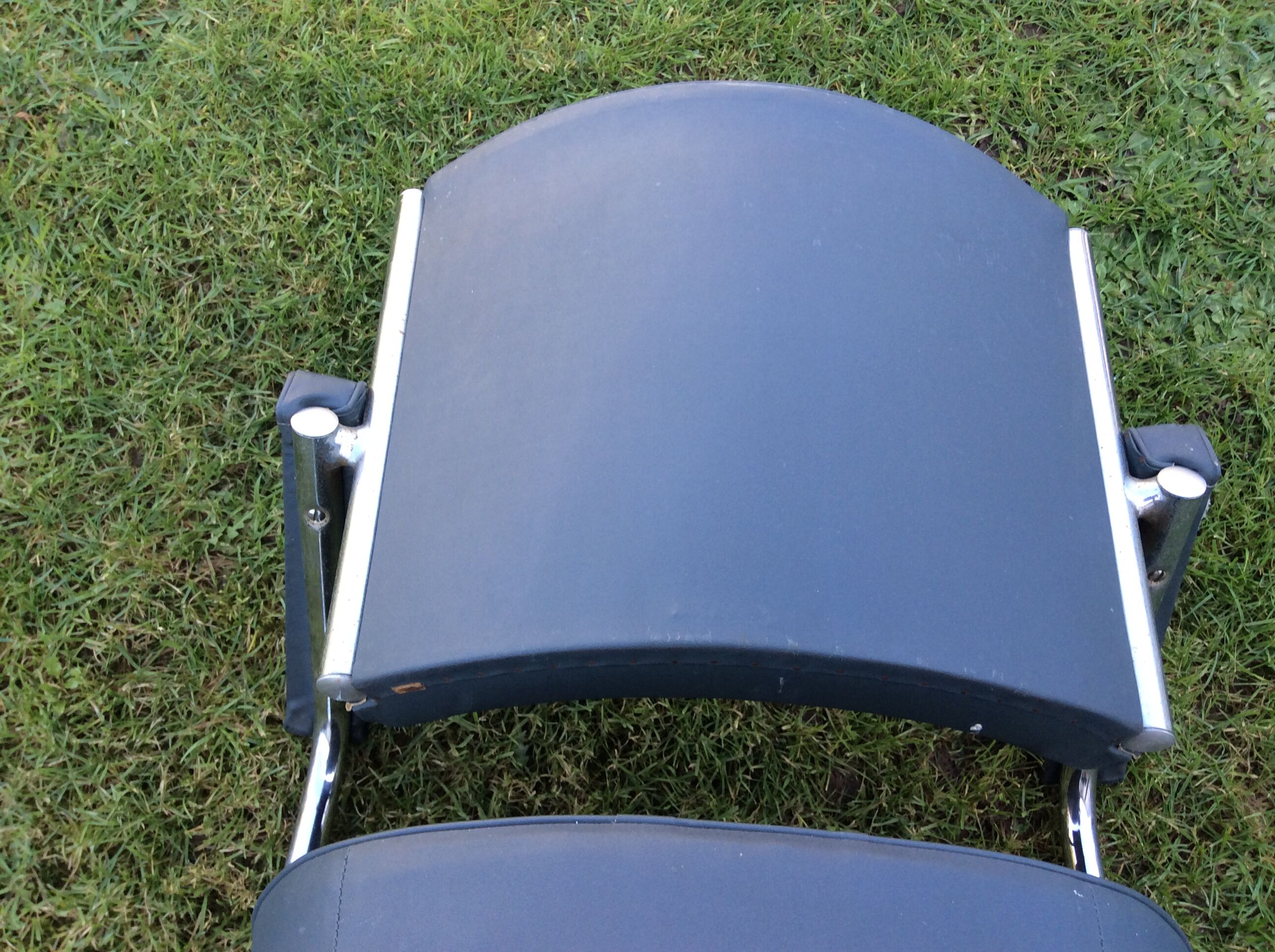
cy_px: 476
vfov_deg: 44.1
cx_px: 638
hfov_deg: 56.9
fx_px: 1177
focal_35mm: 32
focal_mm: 3.3
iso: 32
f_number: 2.4
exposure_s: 1/100
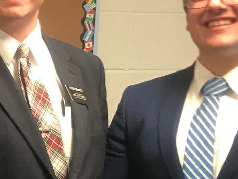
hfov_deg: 15.3
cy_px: 199
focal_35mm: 120
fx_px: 825
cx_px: -104
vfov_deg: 12.1
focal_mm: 3.99
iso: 40
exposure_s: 1/17
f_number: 1.8
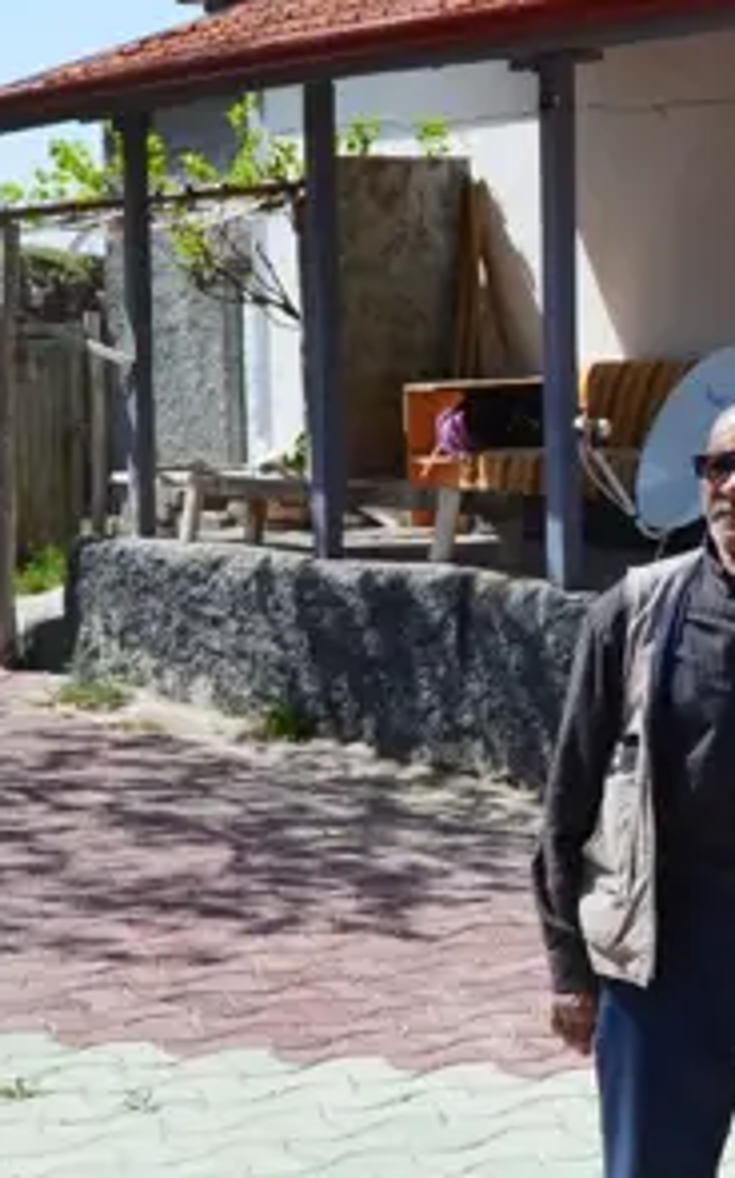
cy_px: 427
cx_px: 891
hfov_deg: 15.3
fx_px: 2632
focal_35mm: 82
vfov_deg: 25.1
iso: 200
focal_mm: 18
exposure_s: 1/400
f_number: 11
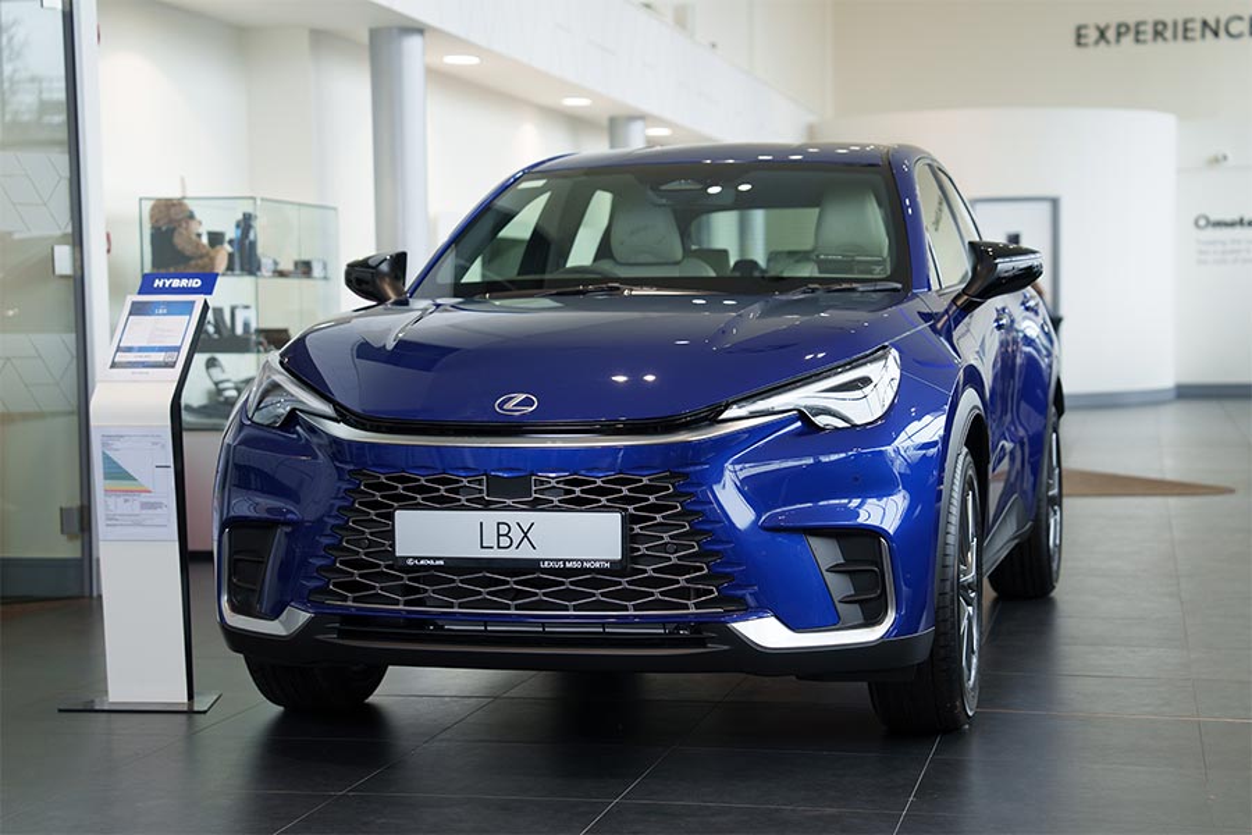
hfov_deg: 31.9
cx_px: 626
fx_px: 2191
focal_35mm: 63
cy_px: 418
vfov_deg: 21.6
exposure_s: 1/320
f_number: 3.2
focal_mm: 63
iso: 500
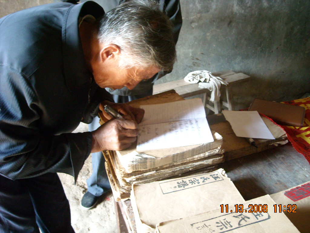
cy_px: 116
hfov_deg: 52.6
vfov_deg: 40.7
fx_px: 313
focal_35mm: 35
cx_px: 155
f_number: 2.8
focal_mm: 5.7
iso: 400
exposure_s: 1/36
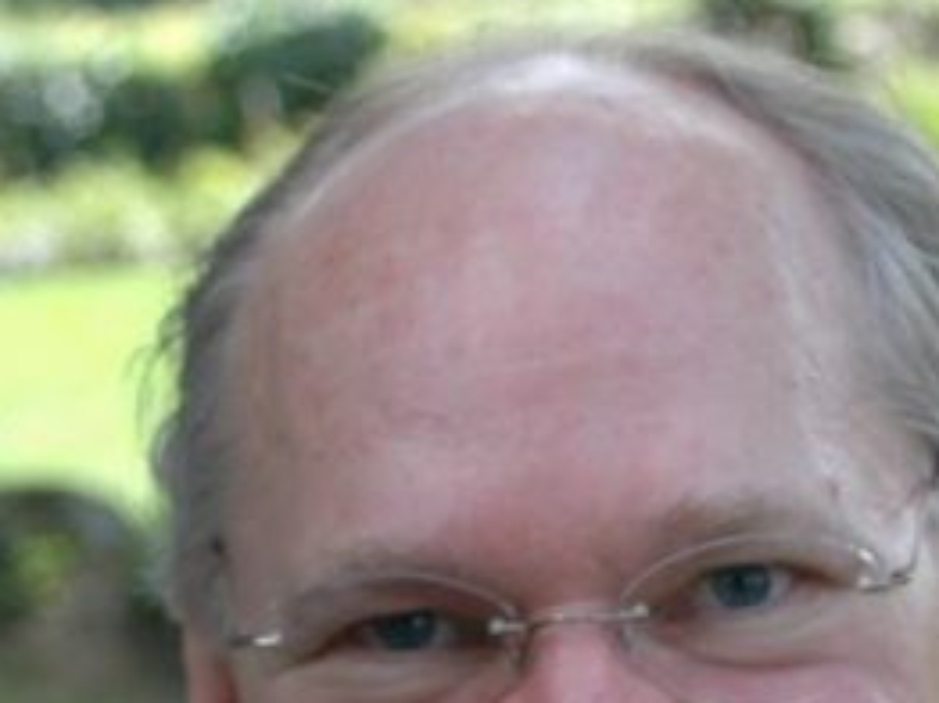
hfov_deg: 7.0
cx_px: 219
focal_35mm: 282
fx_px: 7643
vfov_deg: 5.2
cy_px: 794
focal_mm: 50
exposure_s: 1/125
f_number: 5.6
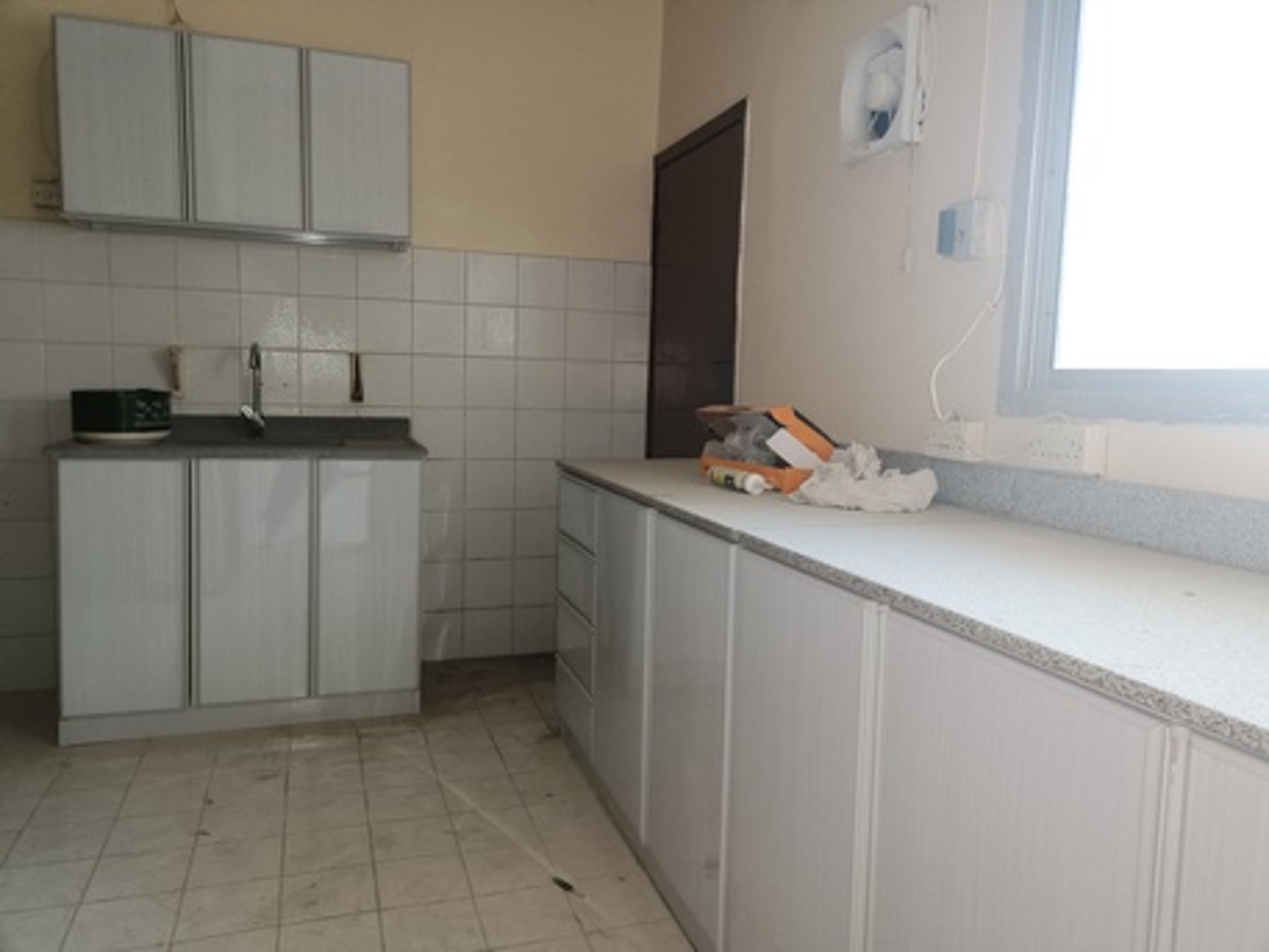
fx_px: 917
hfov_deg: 69.4
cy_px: 476
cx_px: 634
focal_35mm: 25
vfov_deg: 54.9
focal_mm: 4.7
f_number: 1.7
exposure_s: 1/50
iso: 1998
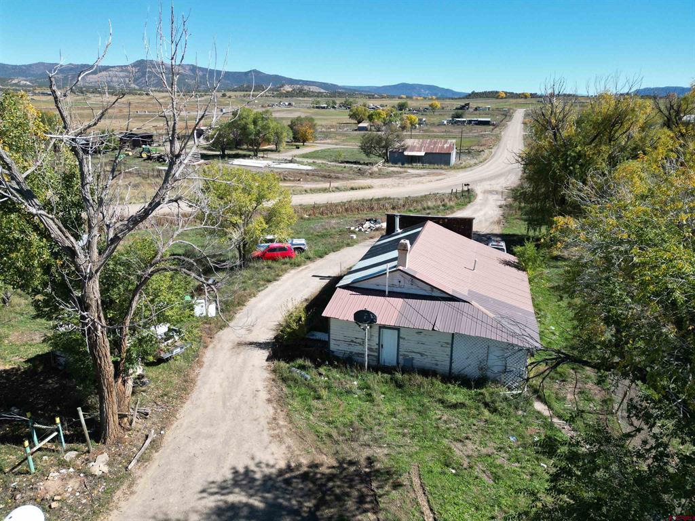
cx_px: 348
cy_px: 260
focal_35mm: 24
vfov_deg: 56.8
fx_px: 482
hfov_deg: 71.6
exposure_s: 1/2000
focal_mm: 6.72
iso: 120
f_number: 1.7
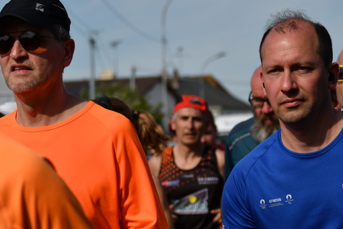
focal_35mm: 163
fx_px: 1553
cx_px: 172
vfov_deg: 8.4
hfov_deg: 12.6
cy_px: 139
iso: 100
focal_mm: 70
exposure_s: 1/2000
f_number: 4.5
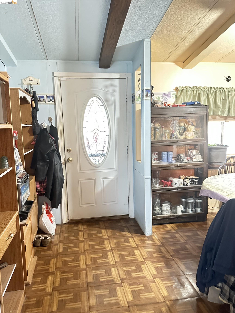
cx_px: 118
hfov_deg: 56.8
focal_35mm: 24
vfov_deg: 71.6
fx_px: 217
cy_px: 156
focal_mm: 6.86
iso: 2500
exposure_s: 1/15
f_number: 1.78
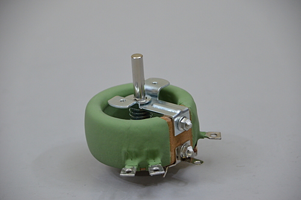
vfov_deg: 5.7
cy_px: 100
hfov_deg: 8.6
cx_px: 150
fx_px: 2002
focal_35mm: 240
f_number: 6
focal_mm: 160
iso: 1100
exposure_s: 1/125
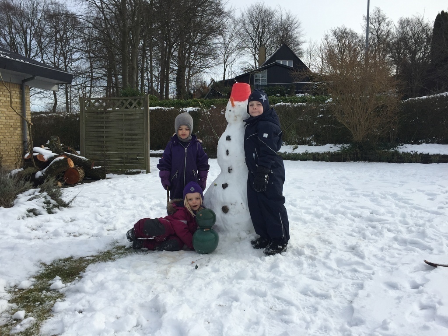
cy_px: 168
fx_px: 375
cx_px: 224
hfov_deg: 61.7
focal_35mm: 29
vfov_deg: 48.2
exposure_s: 1/1522
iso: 32
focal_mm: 4.15
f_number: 2.2
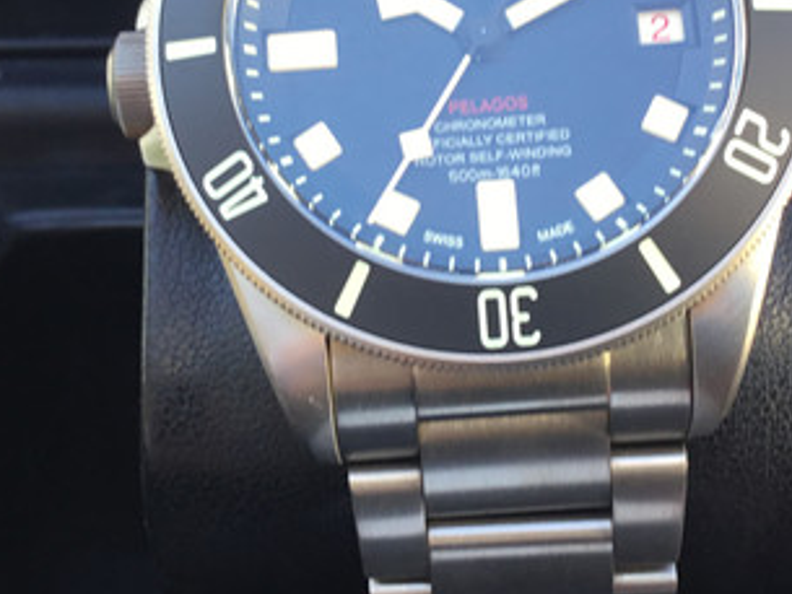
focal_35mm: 65
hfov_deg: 29.8
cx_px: 402
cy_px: 137
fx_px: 1488
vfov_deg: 22.4
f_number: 2.4
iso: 32
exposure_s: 1/60
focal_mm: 3.3
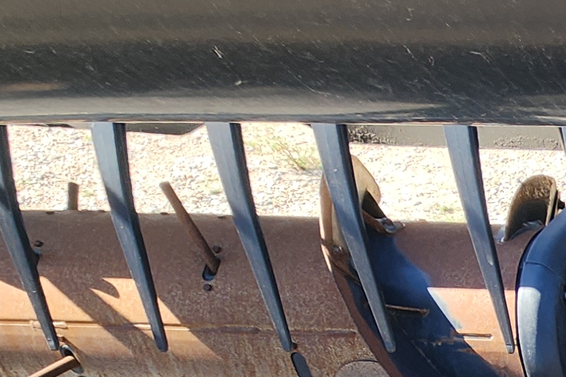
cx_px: 1065
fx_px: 943
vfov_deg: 18.2
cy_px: 667
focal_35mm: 60
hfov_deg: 20.6
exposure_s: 1/339
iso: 50
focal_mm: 2.2
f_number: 2.2
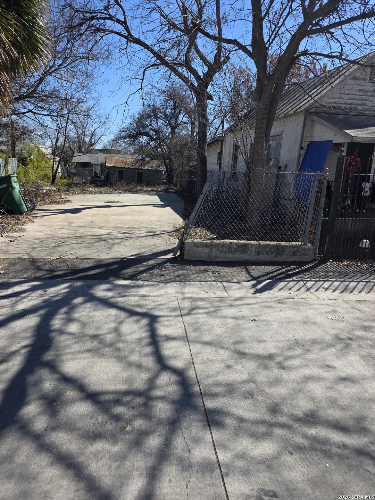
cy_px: 250
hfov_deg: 58.9
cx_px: 188
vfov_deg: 73.9
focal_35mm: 23
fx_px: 332
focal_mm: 6.3
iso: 80
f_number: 1.7
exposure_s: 1/4539
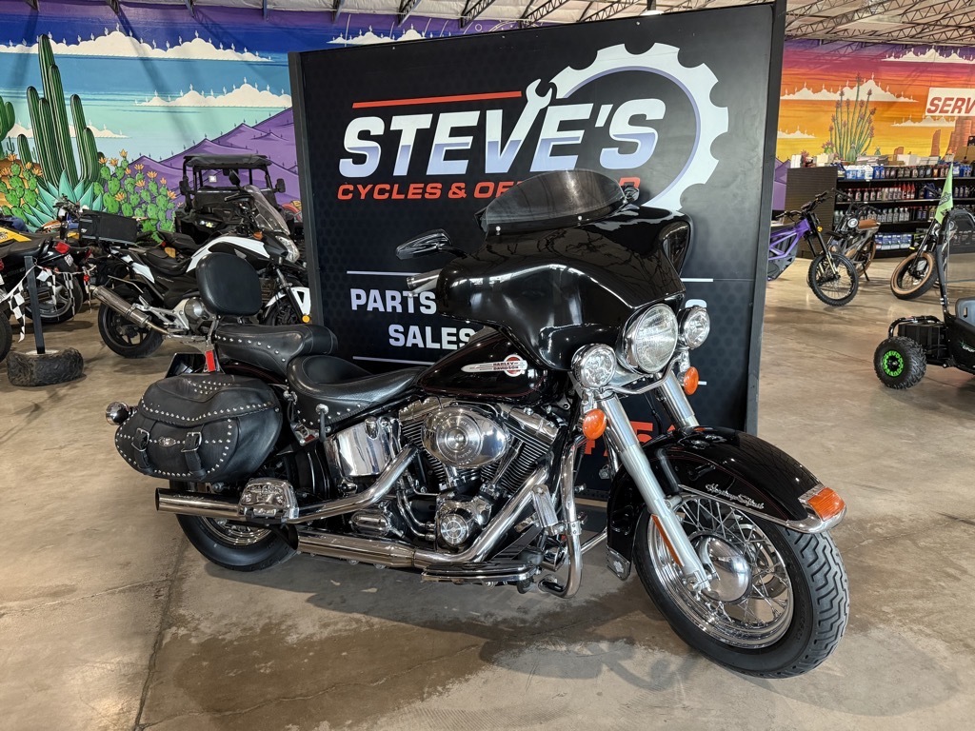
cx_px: 488
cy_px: 366
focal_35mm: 24
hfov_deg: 71.6
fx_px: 676
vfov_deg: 56.8
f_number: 1.78
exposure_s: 1/60
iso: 400
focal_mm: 6.76
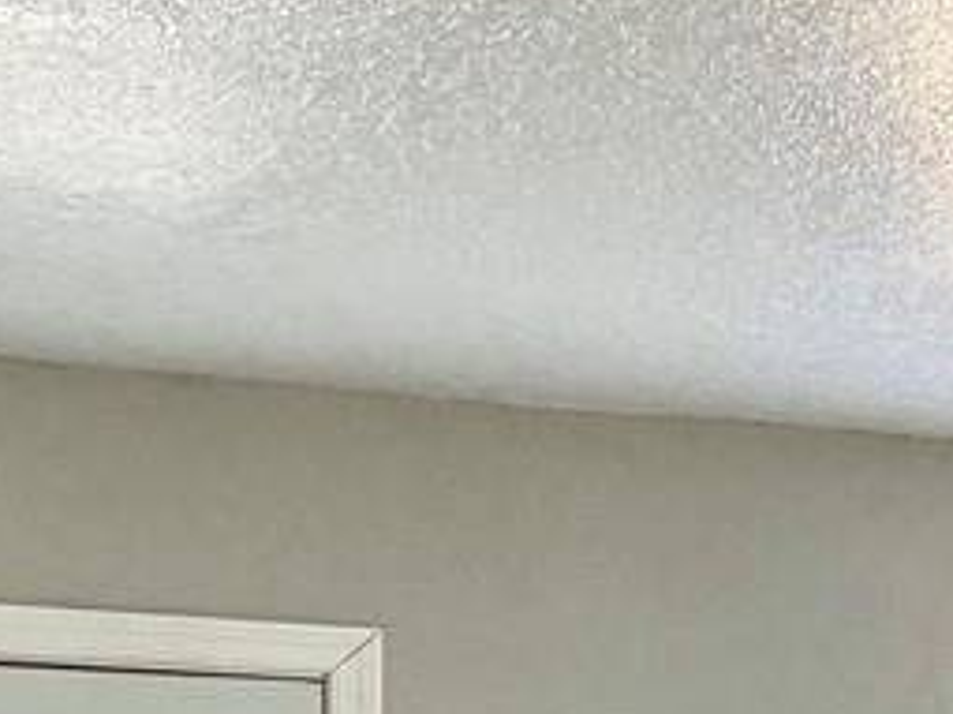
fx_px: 4485
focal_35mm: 163
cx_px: 2310
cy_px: 1062
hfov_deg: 10.4
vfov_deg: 8.9
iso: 125
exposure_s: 1/75
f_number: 1.6
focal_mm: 5.96
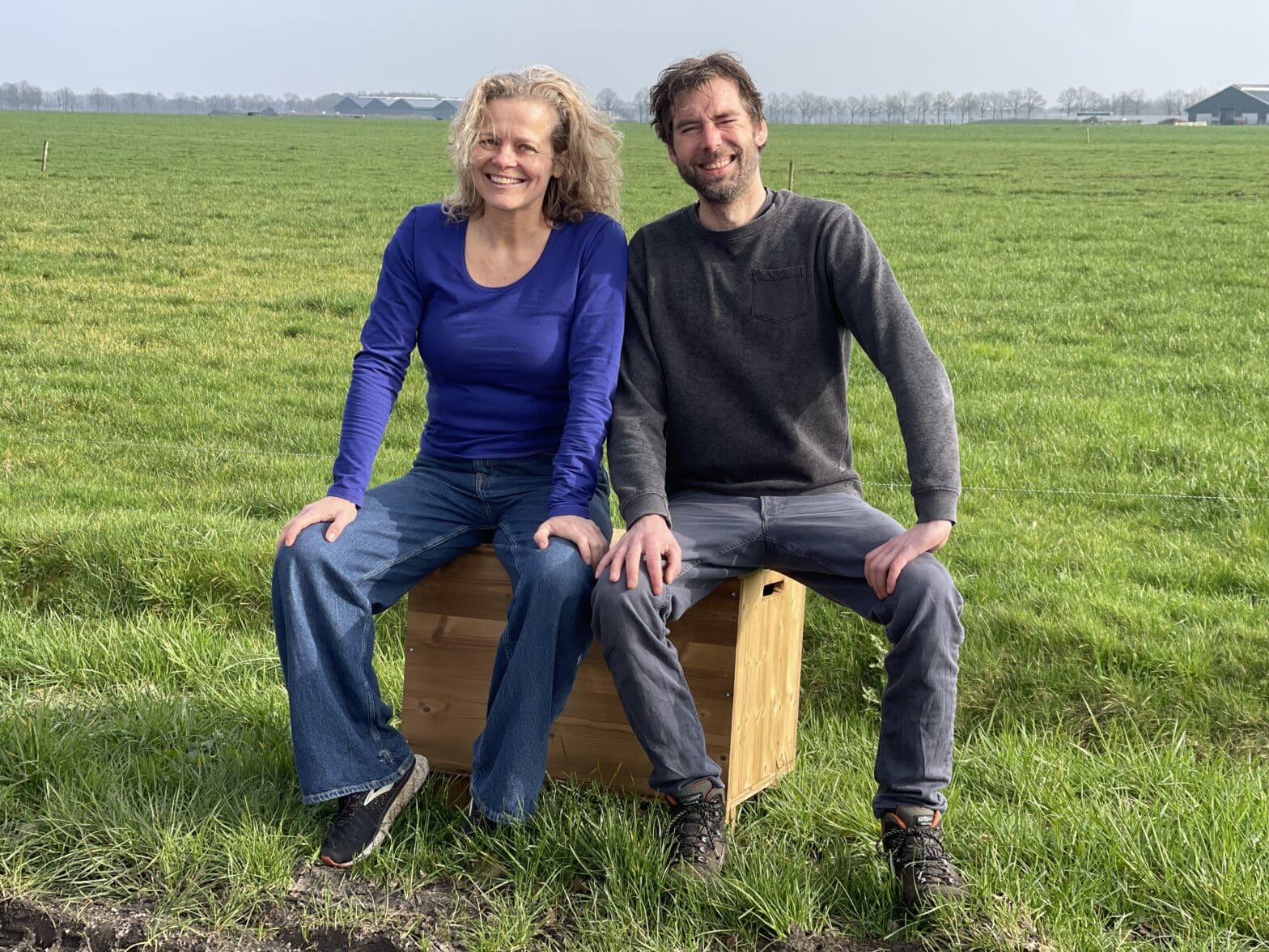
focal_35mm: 64
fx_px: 2346
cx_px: 634
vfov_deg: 22.9
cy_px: 476
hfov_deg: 30.3
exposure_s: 1/645
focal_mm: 7.5
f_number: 2.2
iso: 32
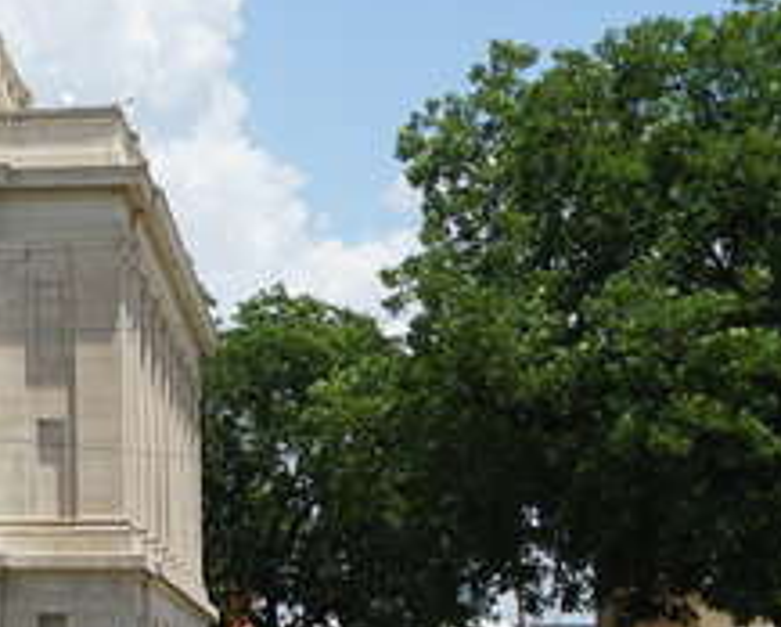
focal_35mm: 130
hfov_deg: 14.1
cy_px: 222
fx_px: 3001
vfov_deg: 11.9
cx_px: -292
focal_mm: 25
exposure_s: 1/125
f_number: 11
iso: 100
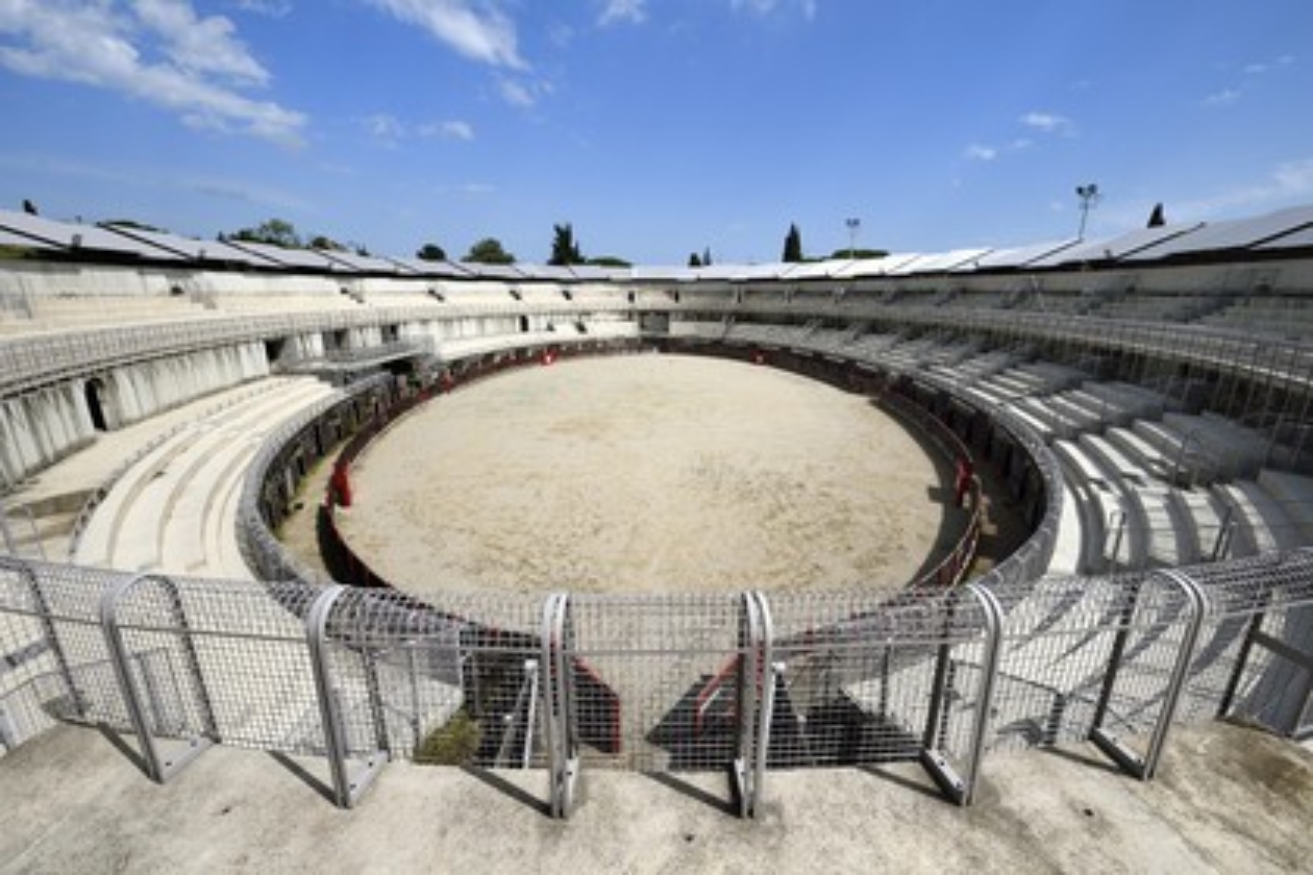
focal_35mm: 14
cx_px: 656
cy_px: 438
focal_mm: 14
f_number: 16
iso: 200
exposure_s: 1/250
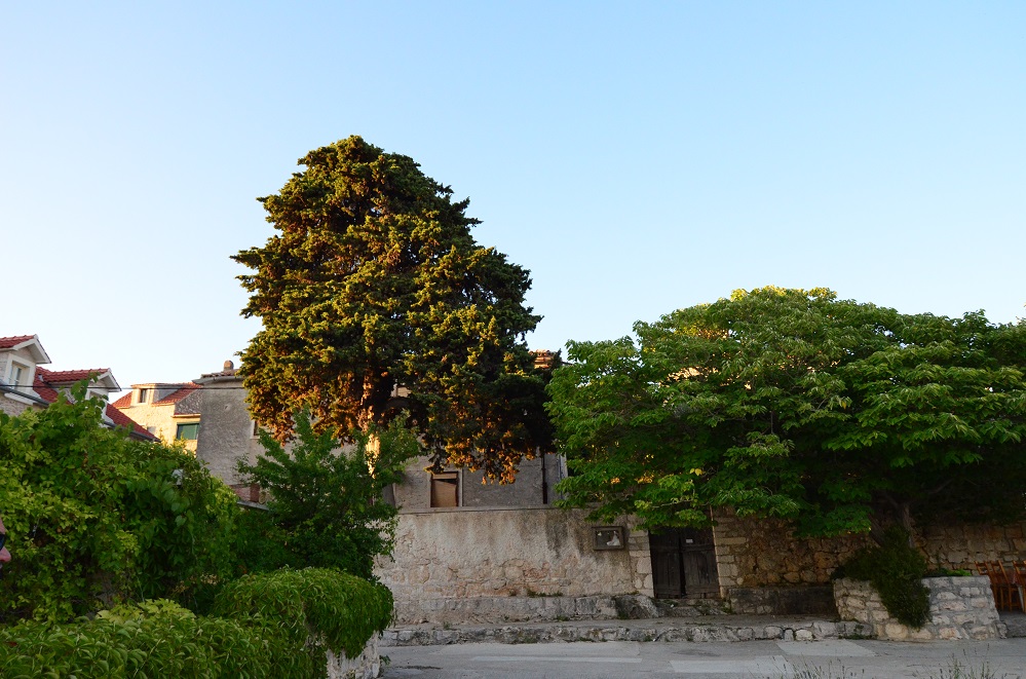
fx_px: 640
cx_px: 513
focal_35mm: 22
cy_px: 340
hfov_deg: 77.5
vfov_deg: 55.9
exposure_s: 1/1000
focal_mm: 15
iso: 2000
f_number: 5.6
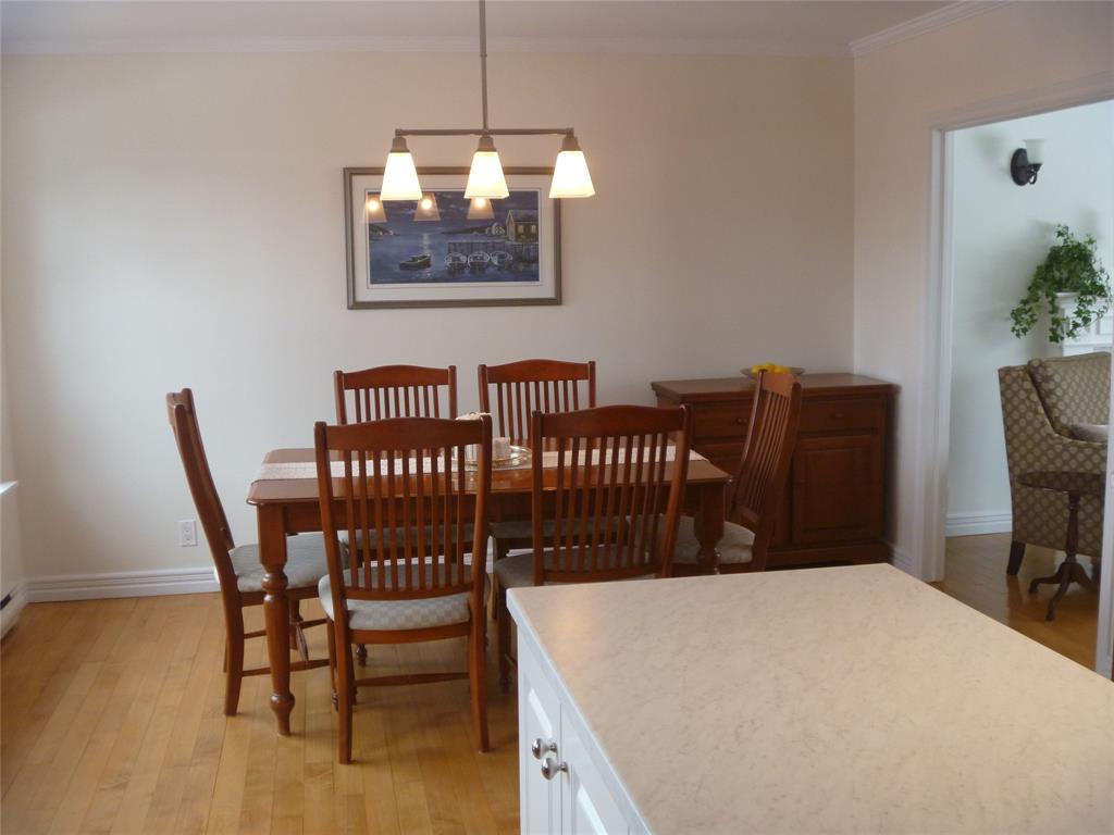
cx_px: 557
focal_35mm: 35
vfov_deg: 40.7
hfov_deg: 52.6
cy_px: 418
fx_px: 1126
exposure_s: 1/30
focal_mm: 6.3
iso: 200
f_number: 3.5
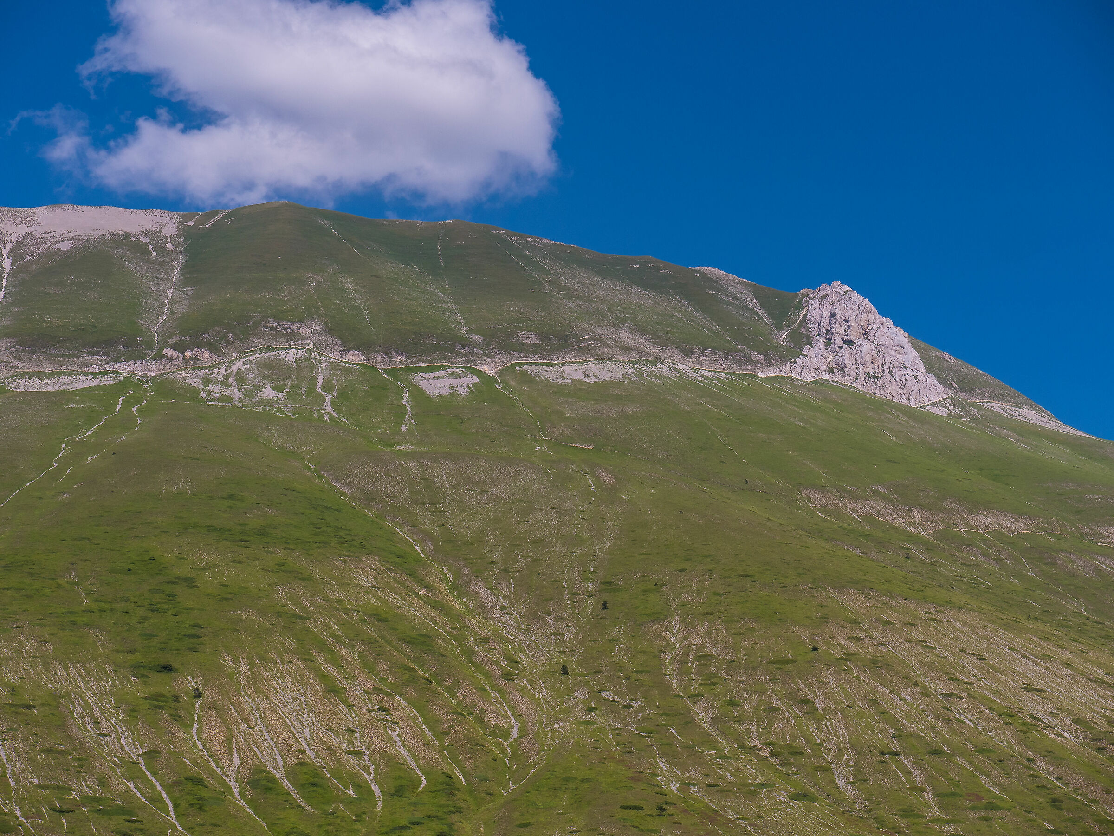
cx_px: 557
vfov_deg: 21.0
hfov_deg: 27.8
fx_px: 2253
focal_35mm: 70
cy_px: 418
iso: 200
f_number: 7.1
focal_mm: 35
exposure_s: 1/1000
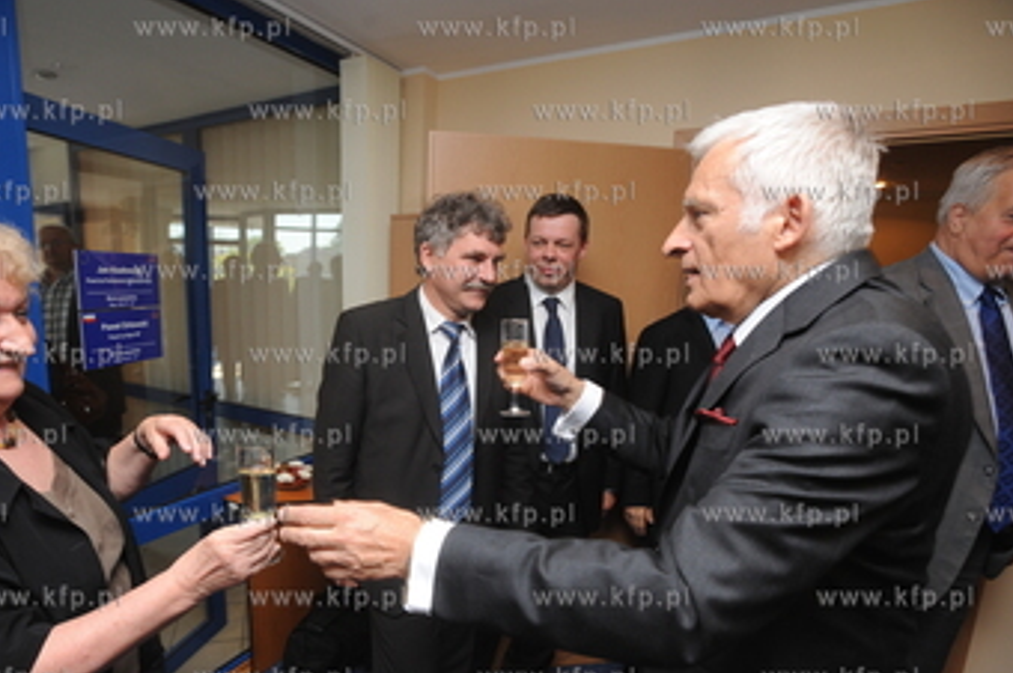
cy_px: 393
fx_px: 562
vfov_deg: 61.5
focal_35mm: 20
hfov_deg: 83.5
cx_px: 432
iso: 800
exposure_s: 1/60
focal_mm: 17
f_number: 5.6
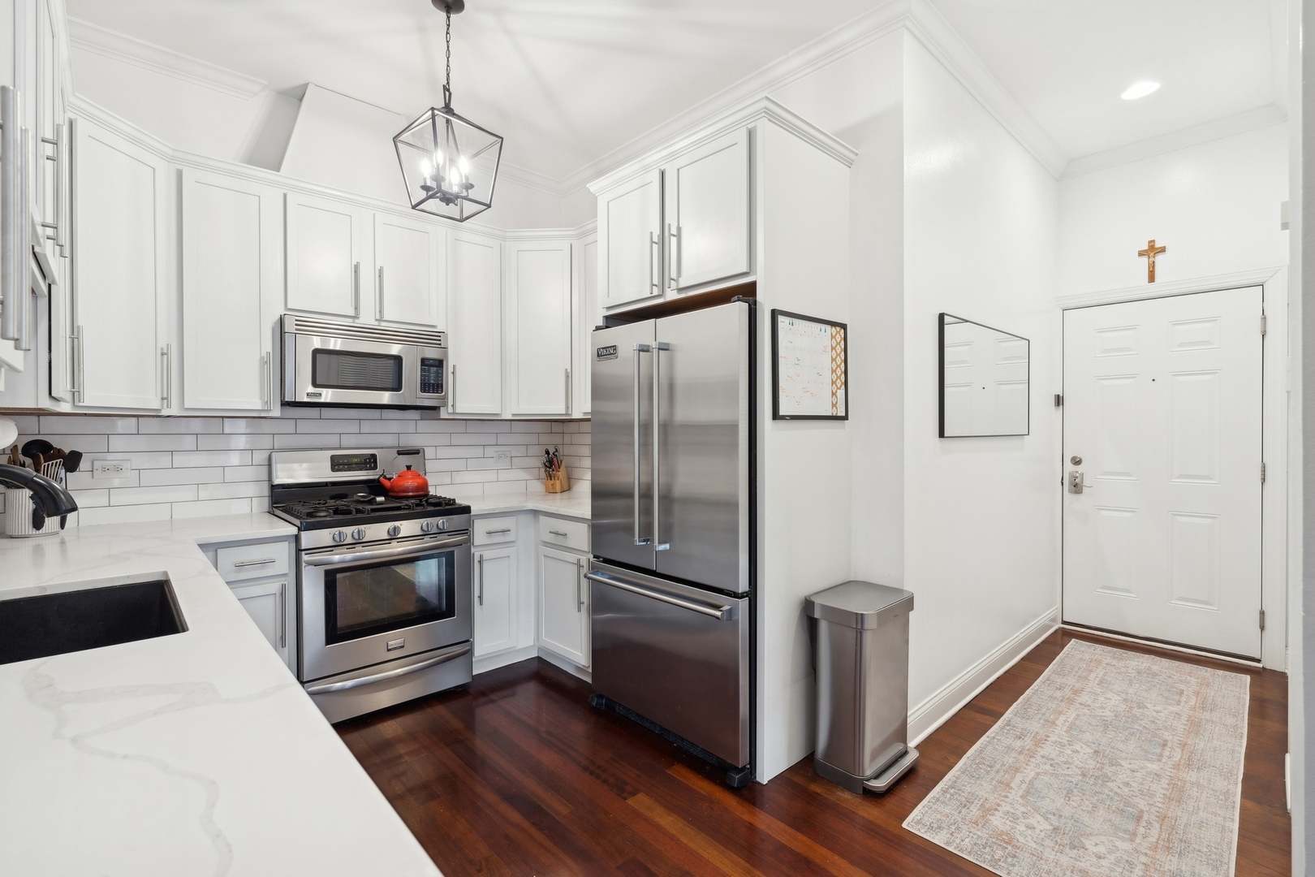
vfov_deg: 73.7
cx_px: 658
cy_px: 438
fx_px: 584
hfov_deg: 96.7
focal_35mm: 16
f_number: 8
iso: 320
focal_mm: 16
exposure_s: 1/8
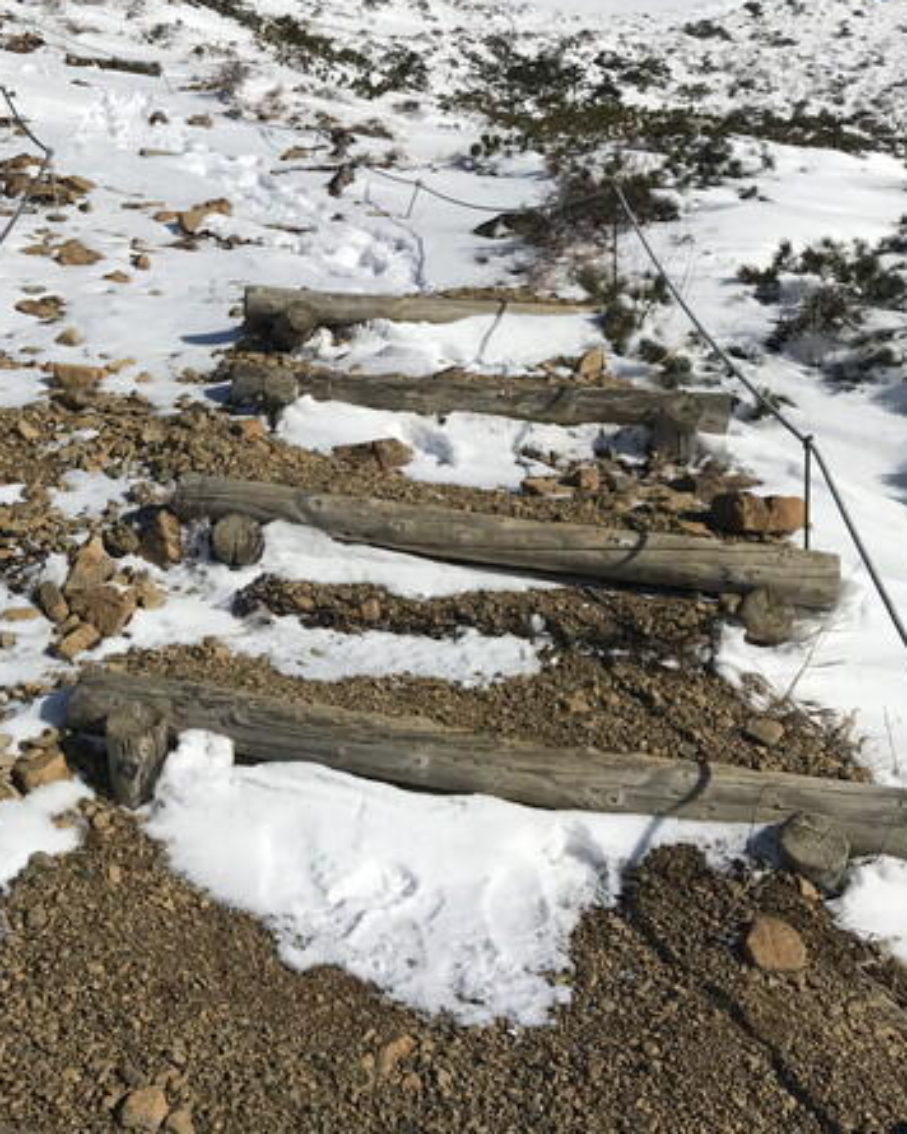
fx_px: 1376
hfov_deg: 36.3
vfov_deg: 44.7
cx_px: 336
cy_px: 516
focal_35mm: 41
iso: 25
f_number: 1.8
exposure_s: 1/8772
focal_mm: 3.99
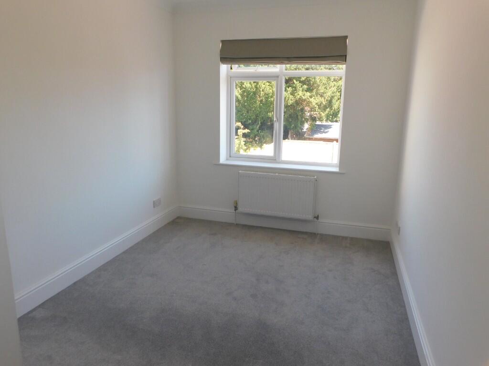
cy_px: 183
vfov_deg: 56.8
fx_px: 339
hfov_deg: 71.6
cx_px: 244
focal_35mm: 24
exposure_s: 1/100
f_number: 3
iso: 125
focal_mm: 4.1
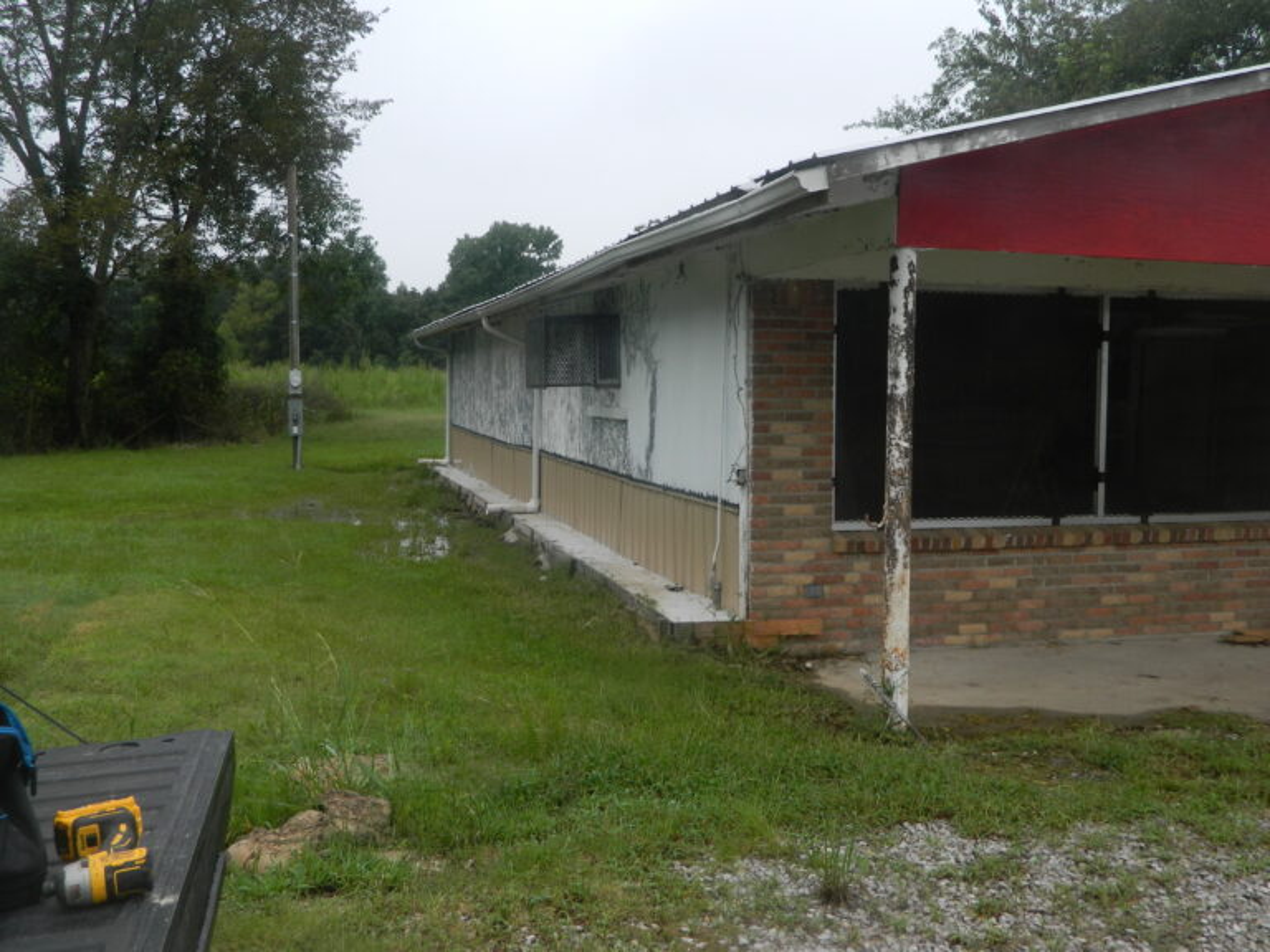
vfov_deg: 40.7
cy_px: 476
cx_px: 635
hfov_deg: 52.6
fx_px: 1284
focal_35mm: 35
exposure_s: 1/100
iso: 80
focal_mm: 6.2
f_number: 3.3
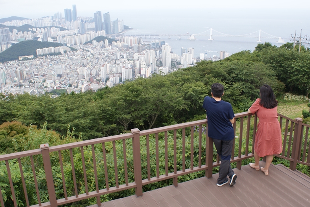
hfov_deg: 54.4
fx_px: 302
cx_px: 162
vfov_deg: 37.9
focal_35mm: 35
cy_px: 98
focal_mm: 20
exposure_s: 1/60
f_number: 8
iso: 100
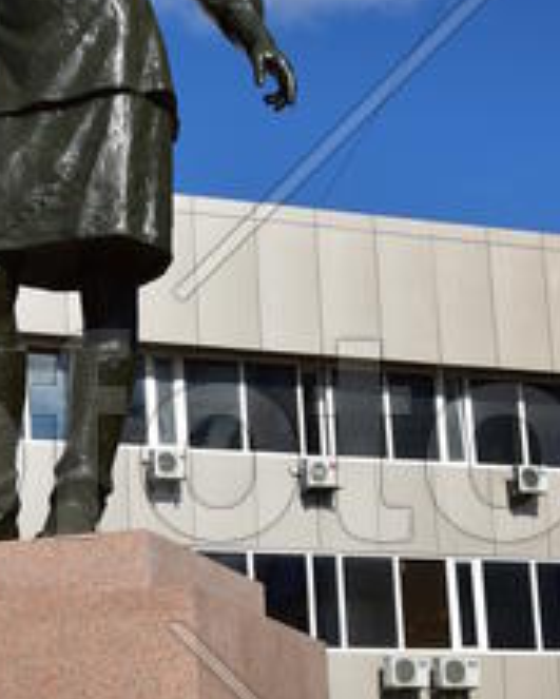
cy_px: 462
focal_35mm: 96
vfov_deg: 19.9
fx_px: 1987
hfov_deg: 15.8
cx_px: 11
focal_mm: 26
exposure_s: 1/320
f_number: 9
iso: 100
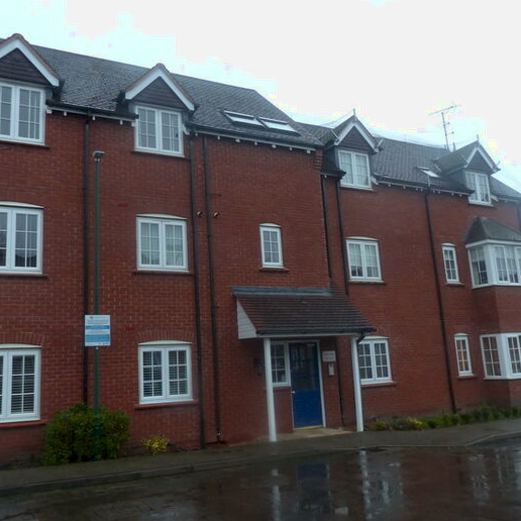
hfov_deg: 53.9
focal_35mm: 30
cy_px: 258
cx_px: 229
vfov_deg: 54.0
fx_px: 511
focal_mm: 4.5
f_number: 2.8
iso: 125
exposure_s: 1/60
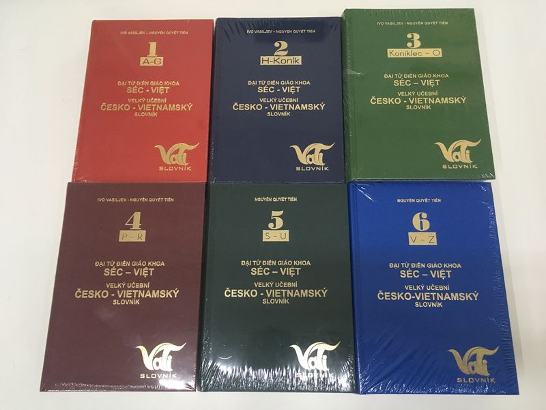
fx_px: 457
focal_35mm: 29
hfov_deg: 61.7
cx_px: 273
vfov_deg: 48.2
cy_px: 205
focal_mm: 4.15
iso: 160
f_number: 2.2
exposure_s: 1/33
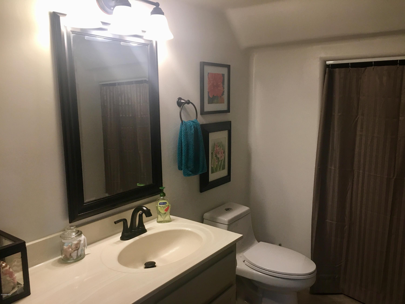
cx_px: 202
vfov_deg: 48.2
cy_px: 152
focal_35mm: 29
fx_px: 339
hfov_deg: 61.7
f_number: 2.2
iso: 40
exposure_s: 1/30
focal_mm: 4.15
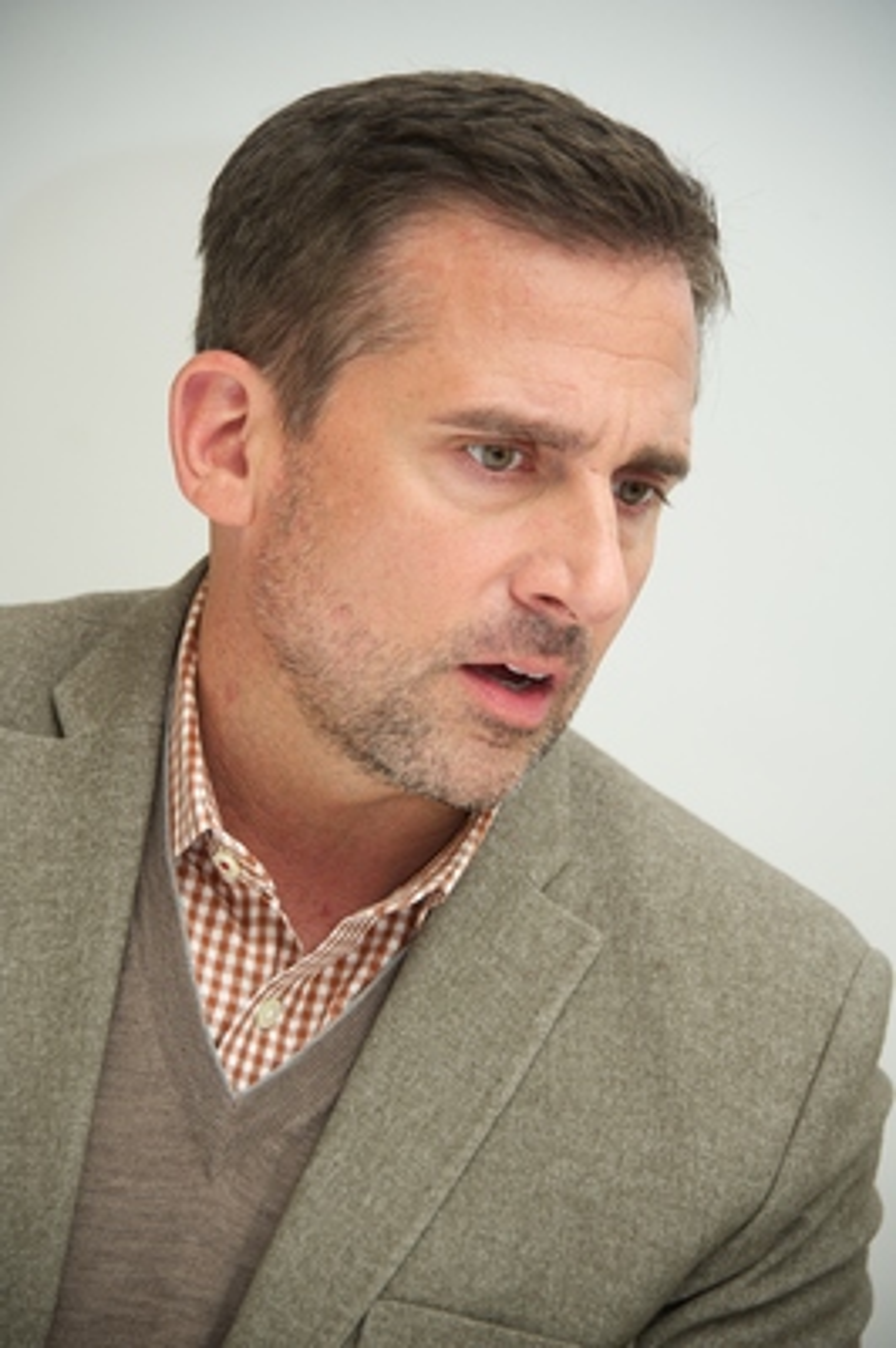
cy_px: 674
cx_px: 448
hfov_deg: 8.1
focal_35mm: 170
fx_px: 6357
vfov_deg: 12.1
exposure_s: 1/60
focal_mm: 170
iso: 500
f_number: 5.6
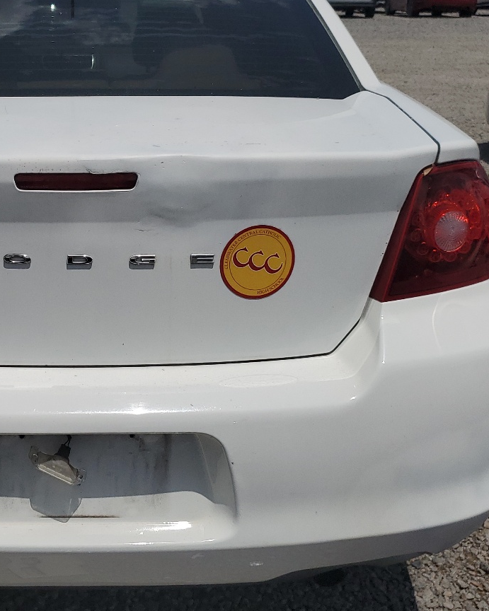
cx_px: 81
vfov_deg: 39.5
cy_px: 274
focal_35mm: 47
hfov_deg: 31.1
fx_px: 850
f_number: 1.5
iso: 51
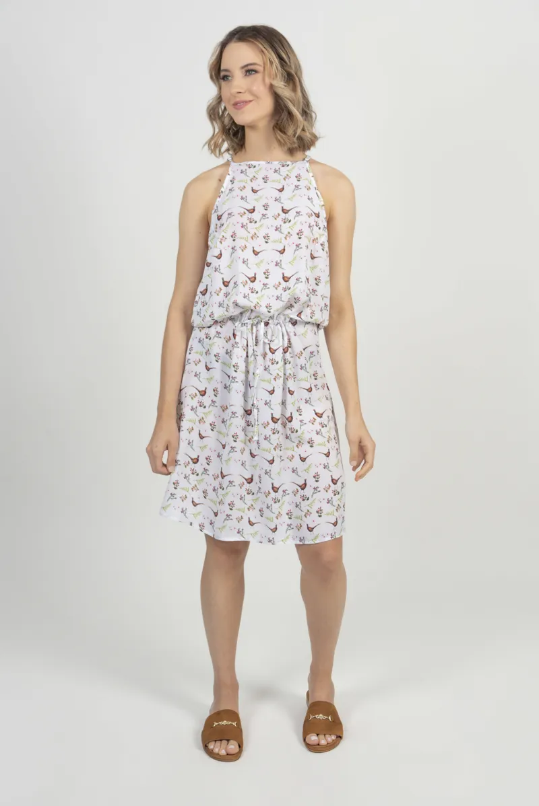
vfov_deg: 50.7
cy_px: 403
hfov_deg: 35.1
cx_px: 270
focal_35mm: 38
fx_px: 852
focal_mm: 38
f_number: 9
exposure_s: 1/160
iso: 400
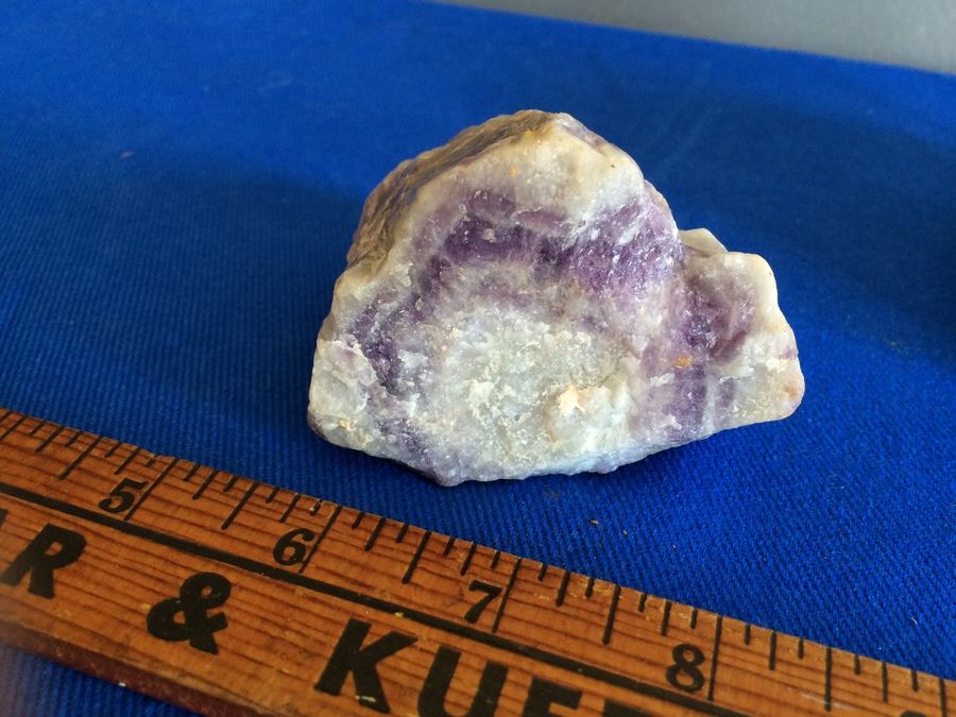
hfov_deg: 61.7
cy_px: 358
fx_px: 801
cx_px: 478
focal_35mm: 29
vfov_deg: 48.2
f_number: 2.2
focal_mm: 4.15
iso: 80
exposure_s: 1/30
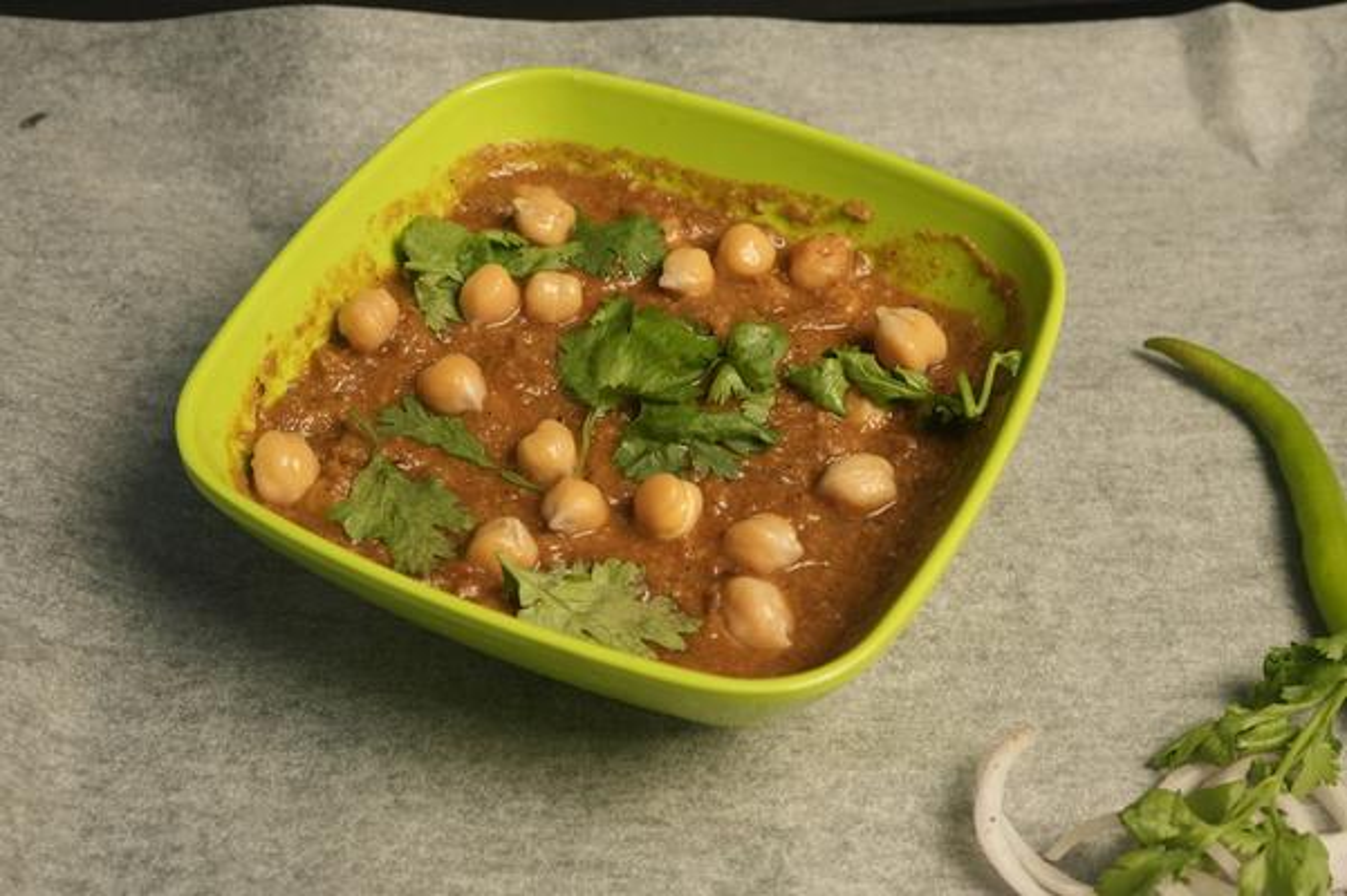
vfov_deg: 27.0
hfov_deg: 39.6
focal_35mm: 50
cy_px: 448
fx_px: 1870
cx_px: 674
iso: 2000
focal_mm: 50
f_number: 9
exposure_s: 1/80
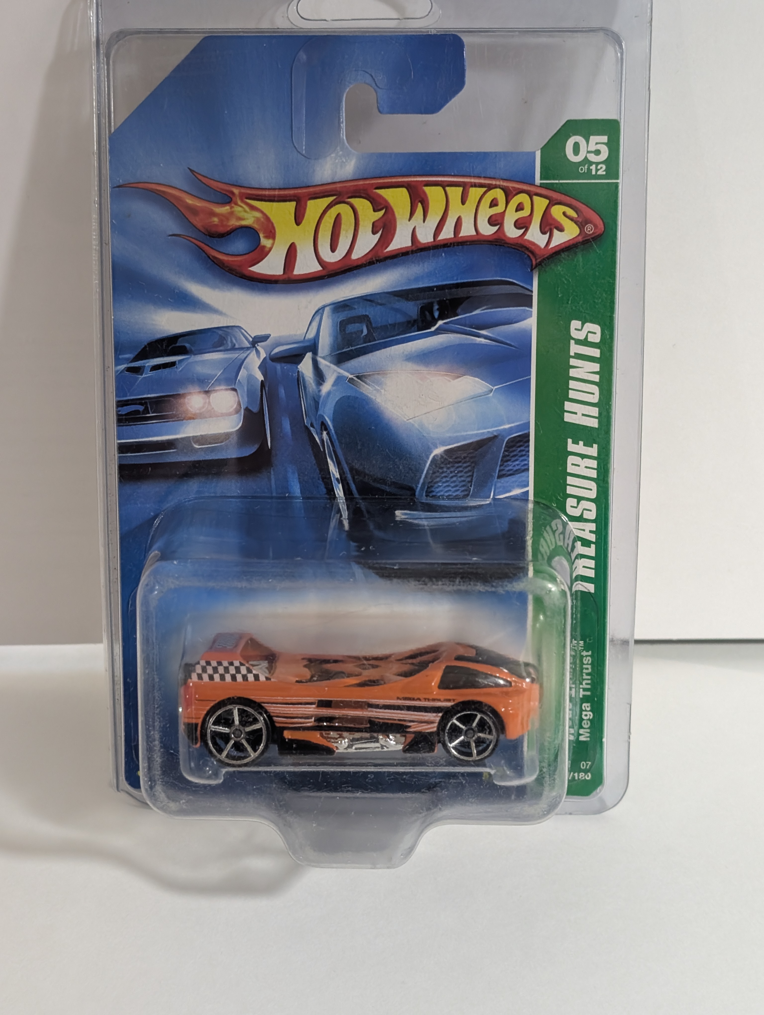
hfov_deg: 29.7
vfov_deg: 38.9
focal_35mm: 49
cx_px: 382
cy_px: 508
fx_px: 1438
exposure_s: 1/178
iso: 608
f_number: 1.68
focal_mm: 6.9
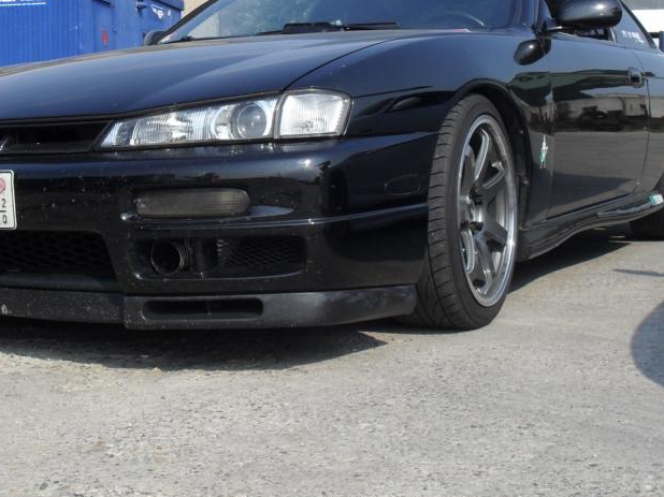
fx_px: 1112
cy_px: 152
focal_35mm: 58
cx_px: 282
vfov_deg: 25.0
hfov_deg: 33.2
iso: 100
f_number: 8.4
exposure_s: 1/180
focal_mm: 6.3
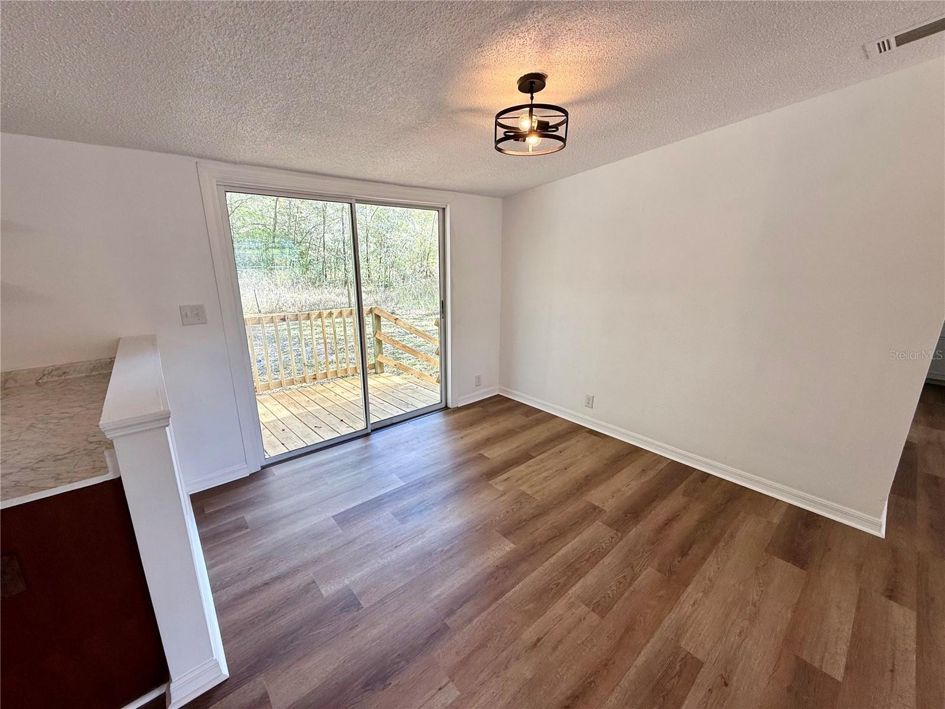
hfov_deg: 102.1
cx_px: 472
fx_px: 382
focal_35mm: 14
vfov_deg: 85.7
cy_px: 354
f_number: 2.2
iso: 50
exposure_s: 1/120
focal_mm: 2.22
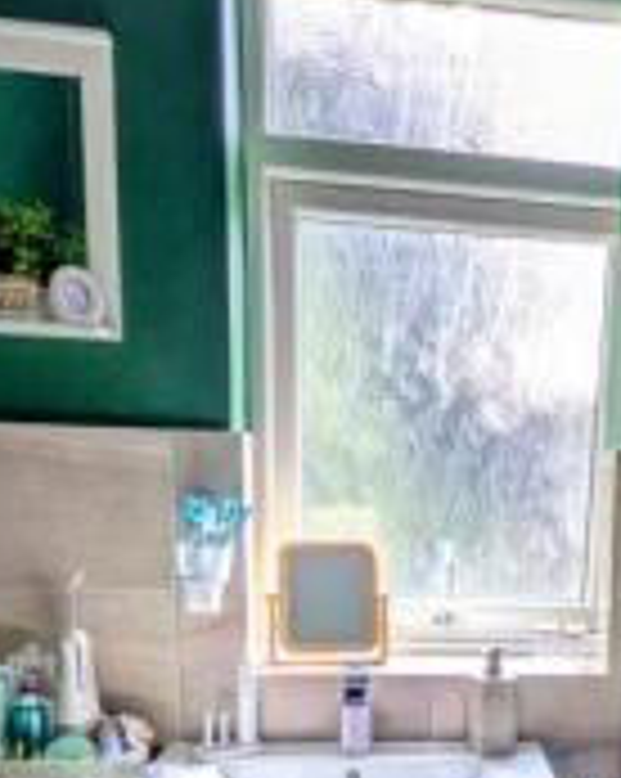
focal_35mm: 46
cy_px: 641
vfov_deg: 38.6
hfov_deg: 30.6
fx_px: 1059
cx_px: 603
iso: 66
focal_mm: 1.83
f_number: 2.2
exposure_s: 1/100
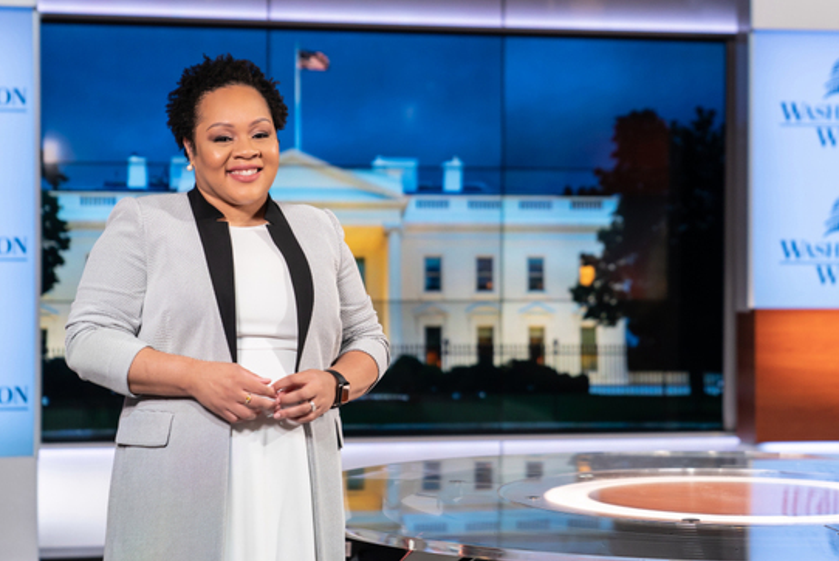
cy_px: 262
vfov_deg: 16.3
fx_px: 1959
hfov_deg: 24.1
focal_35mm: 84
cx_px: 494
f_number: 2.8
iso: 640
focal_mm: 70
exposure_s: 1/90
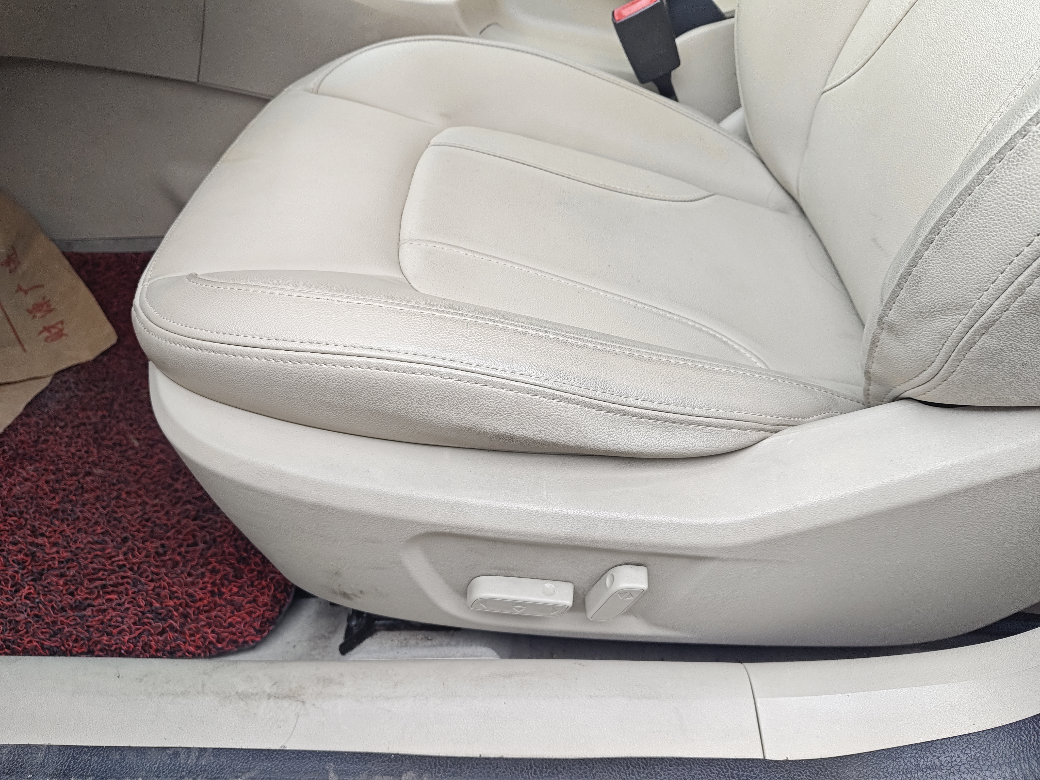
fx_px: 691
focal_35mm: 23
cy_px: 390
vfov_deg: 58.9
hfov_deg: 73.9
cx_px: 520
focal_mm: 5.56
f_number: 1.88
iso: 71
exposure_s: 1/108
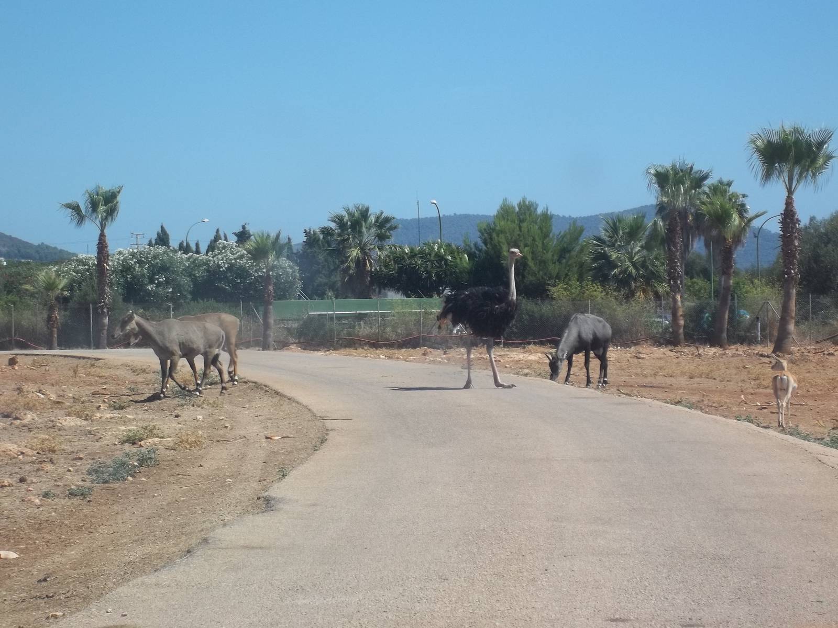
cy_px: 314
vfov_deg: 13.7
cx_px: 419
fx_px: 2615
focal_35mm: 108
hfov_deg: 18.2
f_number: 5.6
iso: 64
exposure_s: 1/250
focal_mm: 19.5
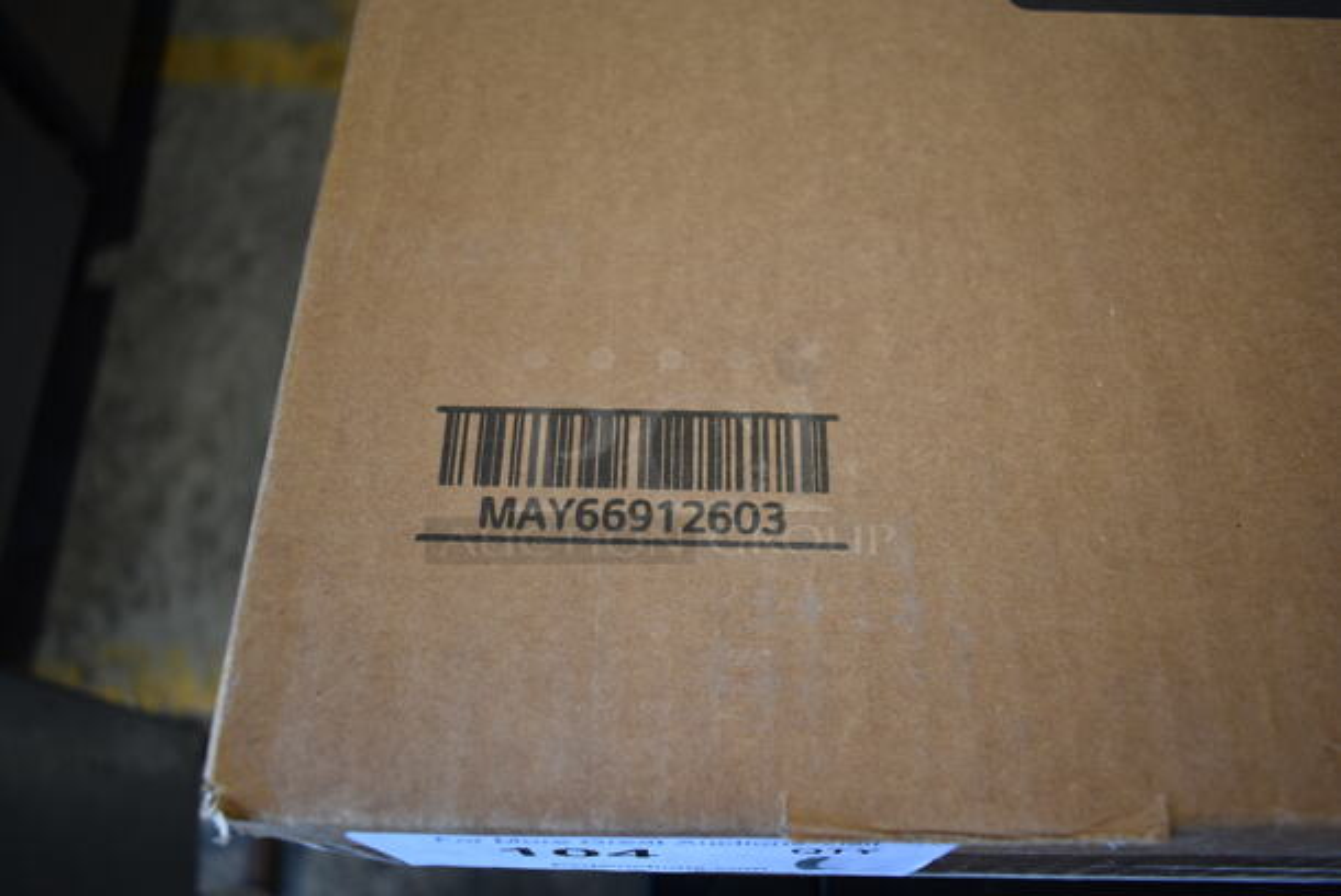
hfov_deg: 67.3
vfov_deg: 48.0
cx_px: 670
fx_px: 1007
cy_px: 448
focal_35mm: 27
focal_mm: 18
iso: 180
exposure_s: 1/30
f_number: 3.5
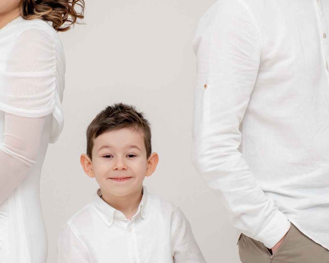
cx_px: 138
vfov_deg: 16.0
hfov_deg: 19.9
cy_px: 84
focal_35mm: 96
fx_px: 935
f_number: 6.4
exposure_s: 1/200
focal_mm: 30
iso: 1000
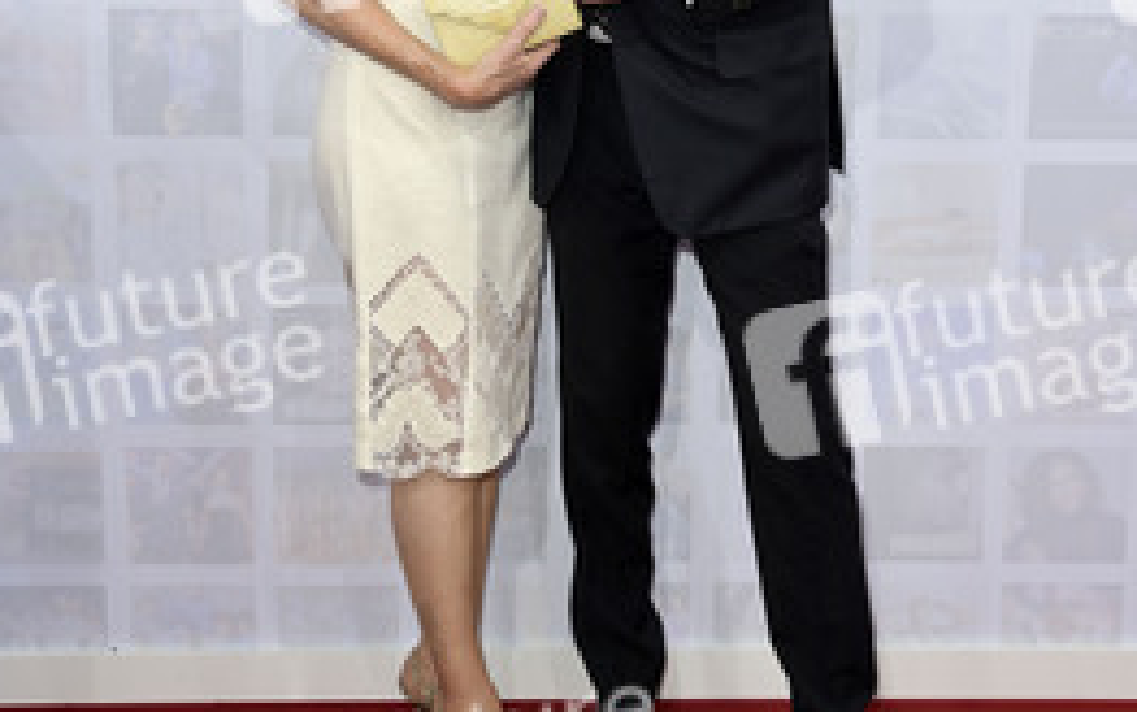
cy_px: 139
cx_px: 573
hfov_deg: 34.5
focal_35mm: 59
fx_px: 1829
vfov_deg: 21.7
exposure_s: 1/200
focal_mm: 38
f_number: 7.1
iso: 640
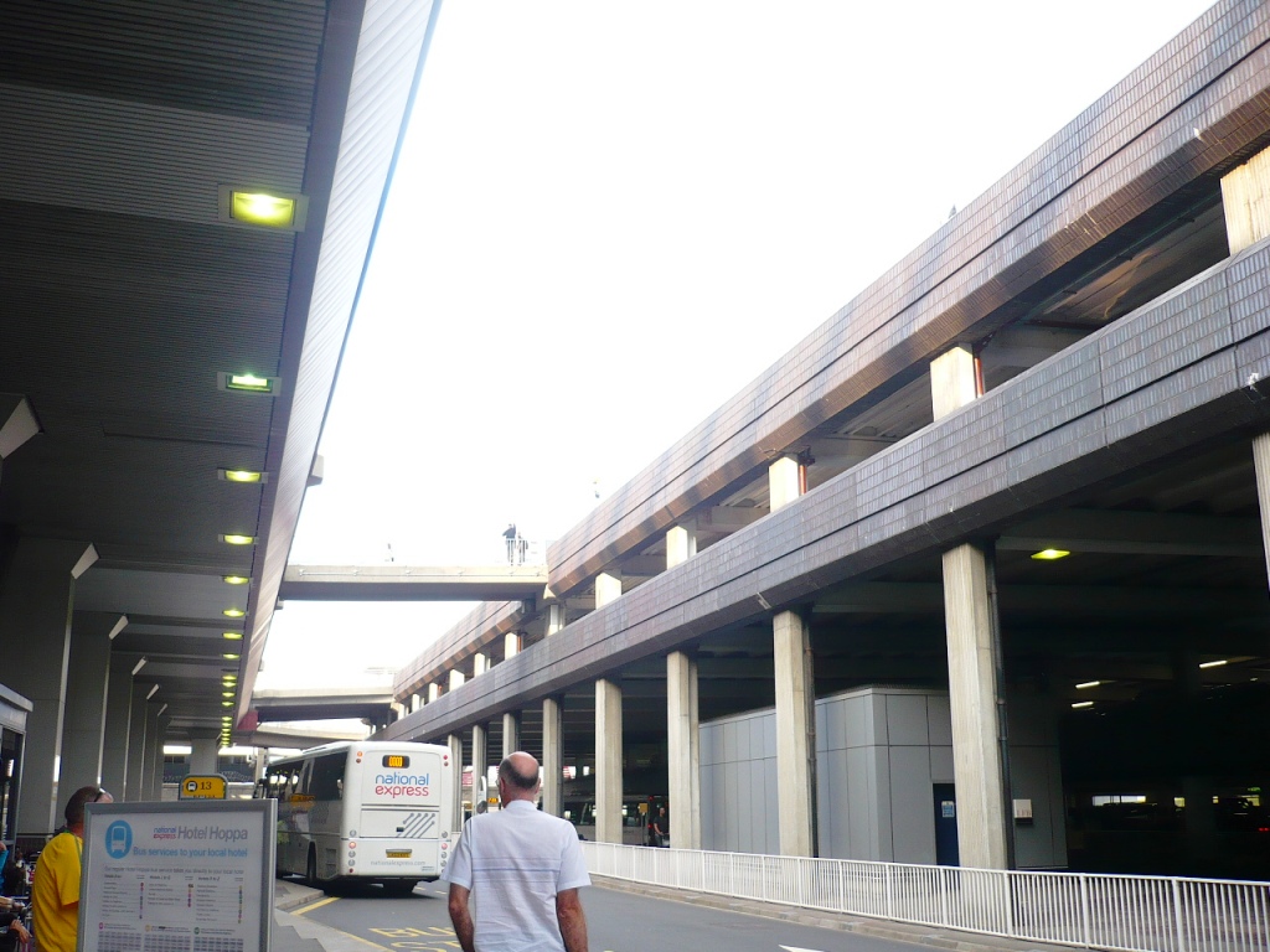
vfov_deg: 40.7
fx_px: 1284
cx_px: 635
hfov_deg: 52.6
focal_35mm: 35
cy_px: 476
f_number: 2.8
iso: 100
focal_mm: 5.8
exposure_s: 1/125
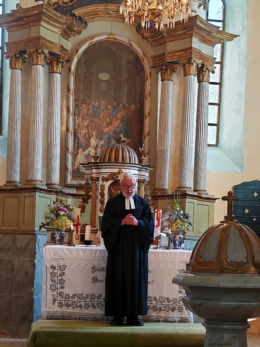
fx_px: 451
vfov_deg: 42.1
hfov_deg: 32.2
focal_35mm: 45
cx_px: 130
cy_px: 174
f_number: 1.6
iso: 100
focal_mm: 7.62
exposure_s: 1/100
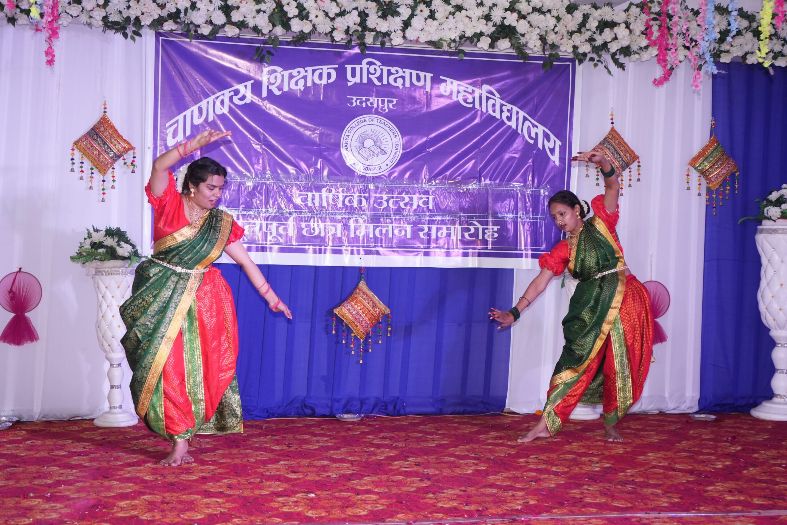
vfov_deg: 27.0
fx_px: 1093
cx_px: 394
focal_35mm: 50
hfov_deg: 39.6
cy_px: 262
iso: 1000
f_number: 5
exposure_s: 1/160
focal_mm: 50
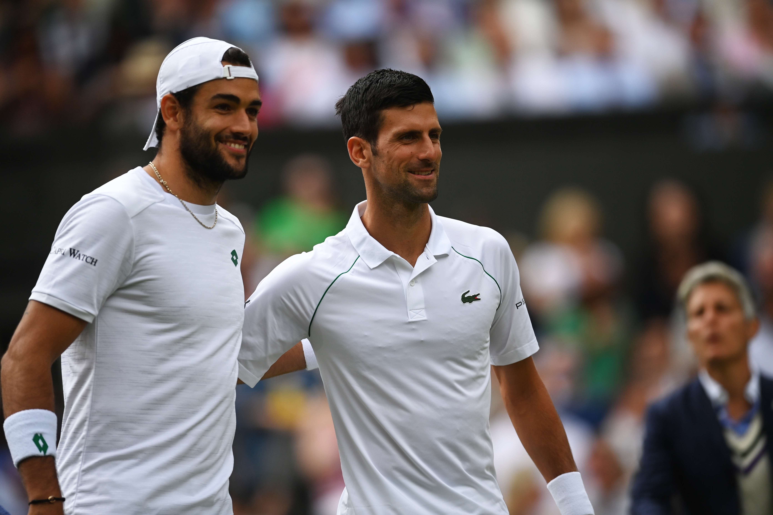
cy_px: 258
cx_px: 386
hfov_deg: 5.2
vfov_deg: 3.4
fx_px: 8588
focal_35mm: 400
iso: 320
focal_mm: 400
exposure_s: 1/3200
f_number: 2.8
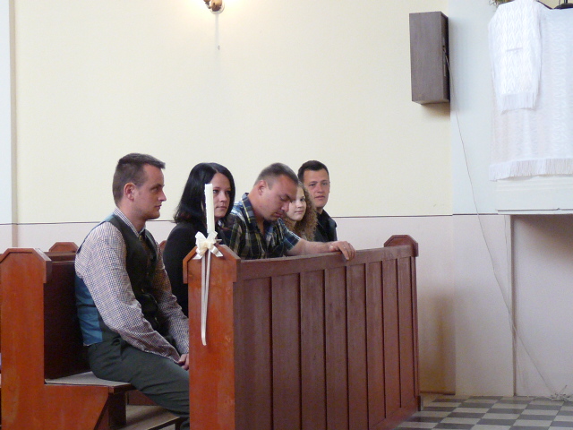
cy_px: 215
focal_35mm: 74
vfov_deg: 19.9
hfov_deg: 26.3
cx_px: 286
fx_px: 1225
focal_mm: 7.4
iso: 400
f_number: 3
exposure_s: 1/25
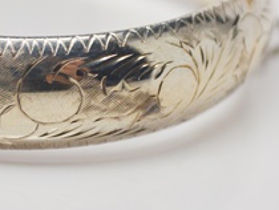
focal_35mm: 173
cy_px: 49
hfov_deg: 11.4
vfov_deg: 8.6
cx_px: 46
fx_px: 1396
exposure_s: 1/125
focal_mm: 42
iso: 400
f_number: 5.6
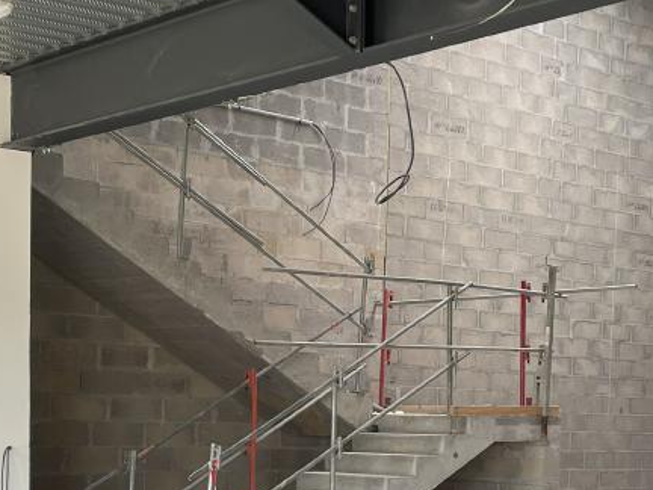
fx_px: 1453
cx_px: 390
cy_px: 484
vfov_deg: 18.7
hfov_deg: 25.3
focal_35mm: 77
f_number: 1.6
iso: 32
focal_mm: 4.2
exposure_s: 1/121
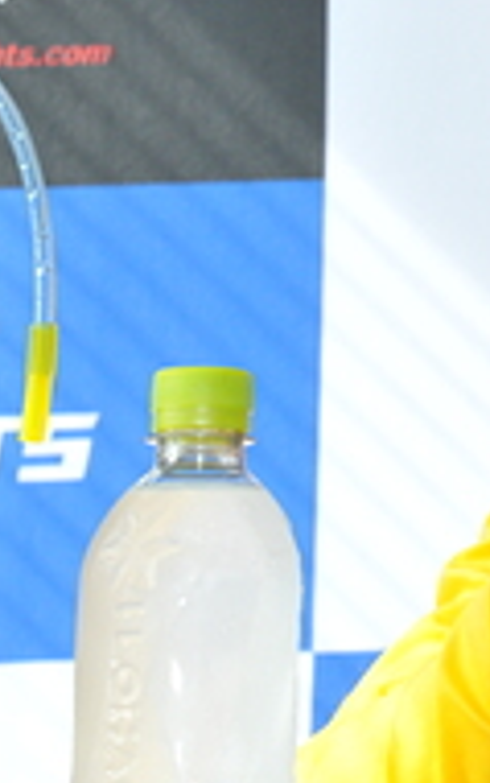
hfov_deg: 3.6
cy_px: 134
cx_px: 964
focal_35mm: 362
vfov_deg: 5.8
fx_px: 7723
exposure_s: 1/250
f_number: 13
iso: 1600
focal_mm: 125
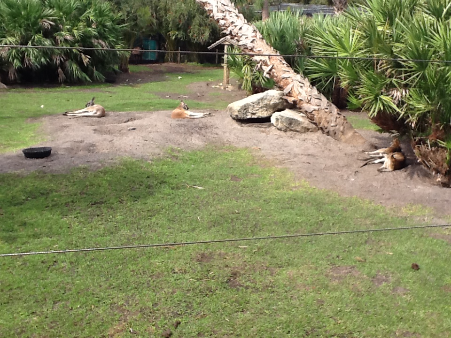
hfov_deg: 56.8
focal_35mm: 32
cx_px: 226
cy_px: 169
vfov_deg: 44.2
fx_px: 417
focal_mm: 2.03
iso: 64
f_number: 2.4
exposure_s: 1/704
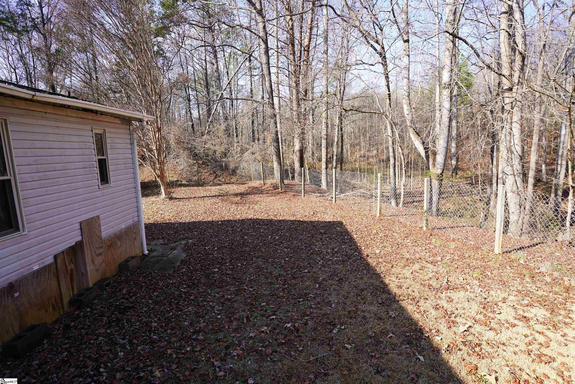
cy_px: 192
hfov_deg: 93.3
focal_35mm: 17
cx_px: 288
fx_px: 272
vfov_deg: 70.4
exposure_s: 1/160
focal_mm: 17
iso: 100
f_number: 5.6
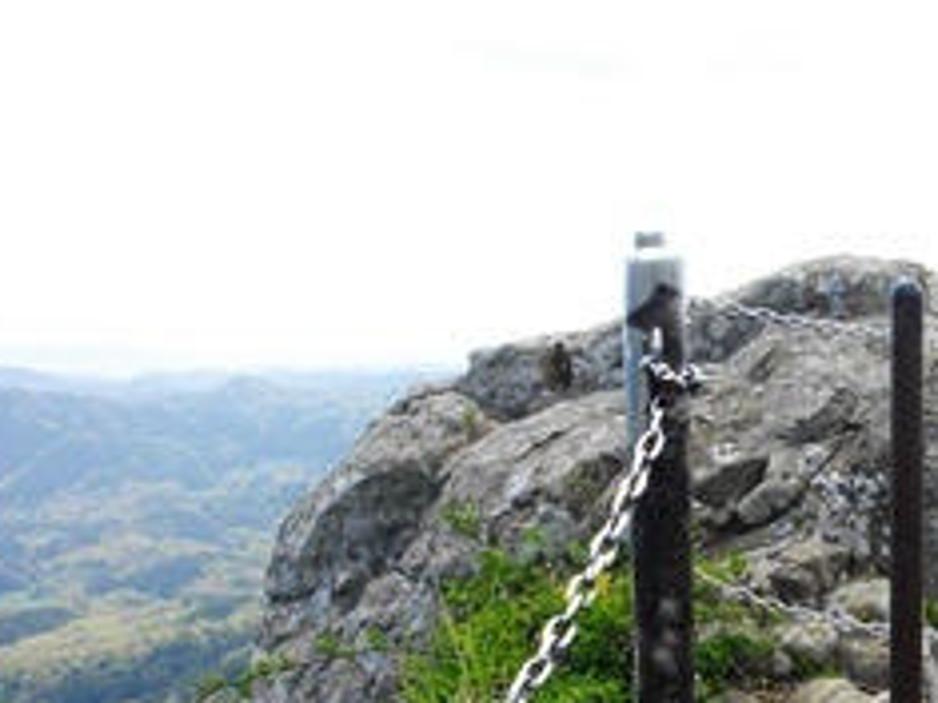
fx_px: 1842
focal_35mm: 68
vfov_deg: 21.5
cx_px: 906
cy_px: 501
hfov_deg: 27.2
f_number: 5.5
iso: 100
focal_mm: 5.7
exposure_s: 1/320
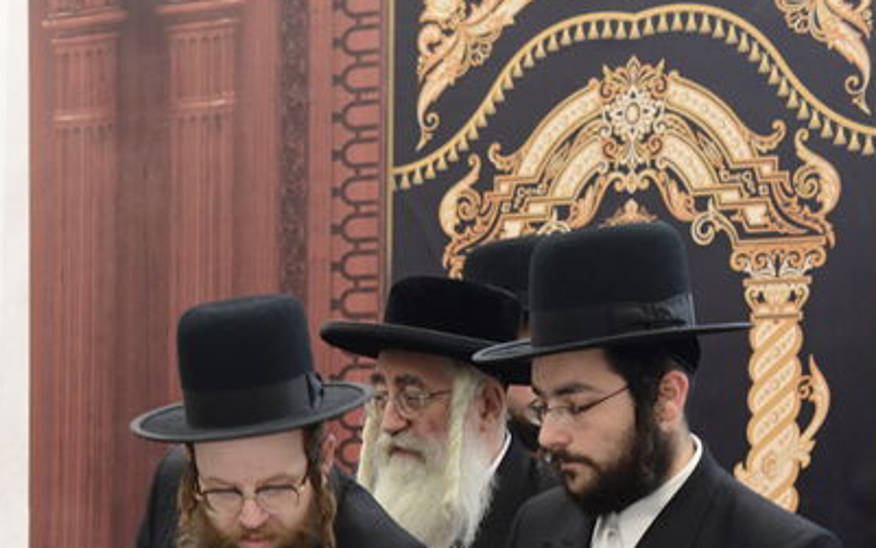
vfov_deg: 13.8
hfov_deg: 21.5
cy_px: 732
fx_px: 2173
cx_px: -116
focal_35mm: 91
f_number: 5.6
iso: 1600
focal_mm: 35
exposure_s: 1/100
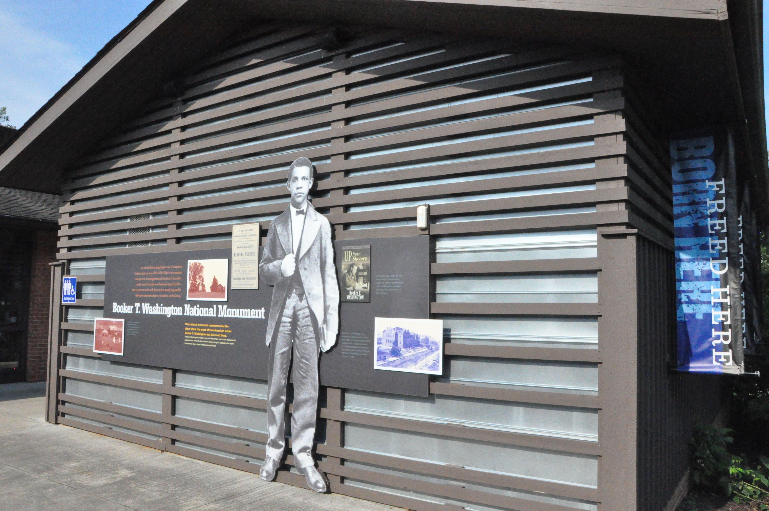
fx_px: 576
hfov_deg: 67.4
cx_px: 384
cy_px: 256
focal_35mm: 27
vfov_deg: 47.8
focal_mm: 18
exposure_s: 1/1600
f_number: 22
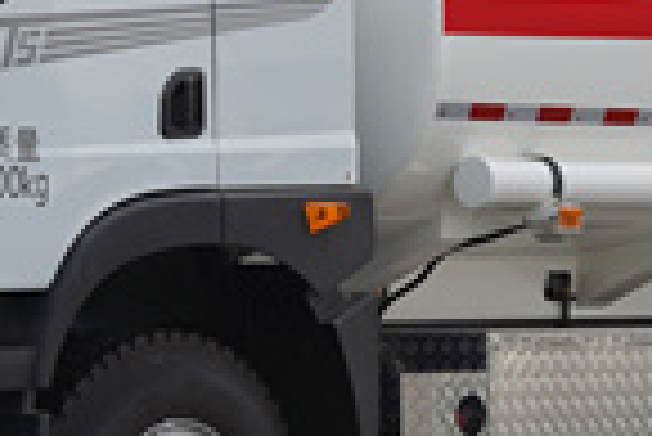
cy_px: -16
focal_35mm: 193
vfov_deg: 7.1
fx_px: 3499
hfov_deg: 10.6
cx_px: 418
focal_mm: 35
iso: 125
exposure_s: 1/800
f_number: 3.2
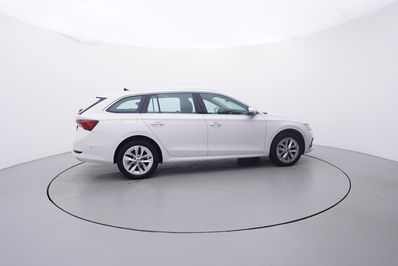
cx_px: 199
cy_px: 133
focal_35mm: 22
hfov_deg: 77.3
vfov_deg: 56.2
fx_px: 249
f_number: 5
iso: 200
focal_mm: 15
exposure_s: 1/80
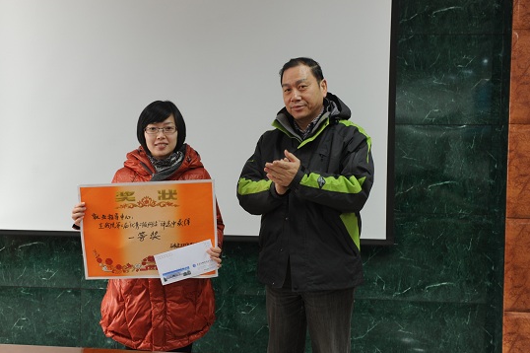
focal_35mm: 45
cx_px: 249
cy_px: 170
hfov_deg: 43.6
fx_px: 662
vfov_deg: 29.8
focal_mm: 38
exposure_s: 1/20
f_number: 4.5
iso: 640
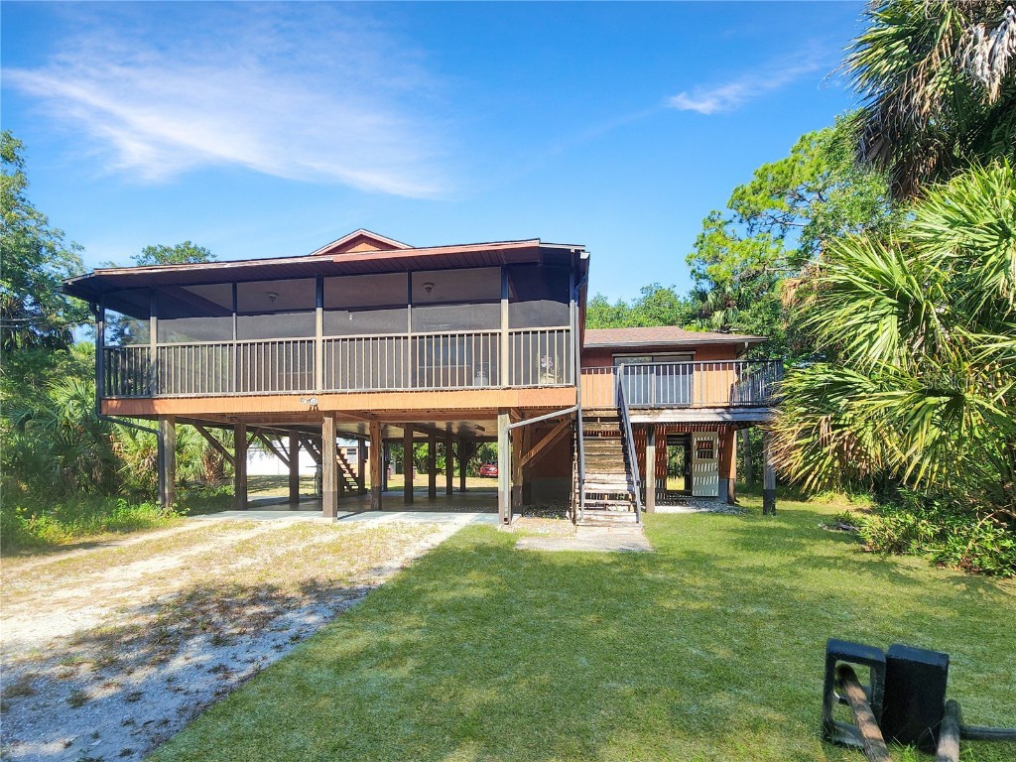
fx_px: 382
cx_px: 508
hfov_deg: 106.2
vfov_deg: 89.9
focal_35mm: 13
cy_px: 381
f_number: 2.2
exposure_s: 1/786
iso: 50
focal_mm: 2.2
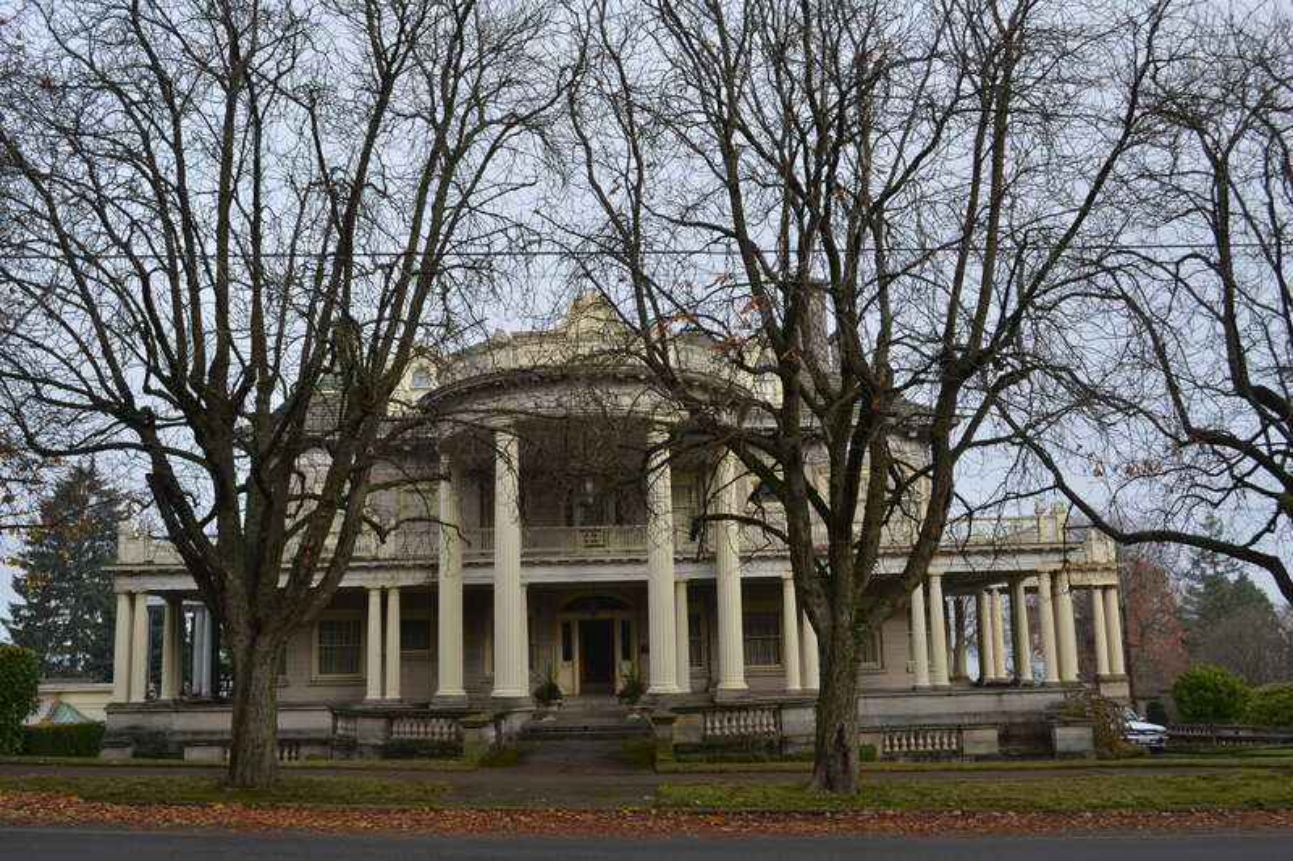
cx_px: 646
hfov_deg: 57.2
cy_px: 430
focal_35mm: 33
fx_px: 1185
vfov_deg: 40.0
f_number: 6.3
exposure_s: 1/160
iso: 100
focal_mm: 22
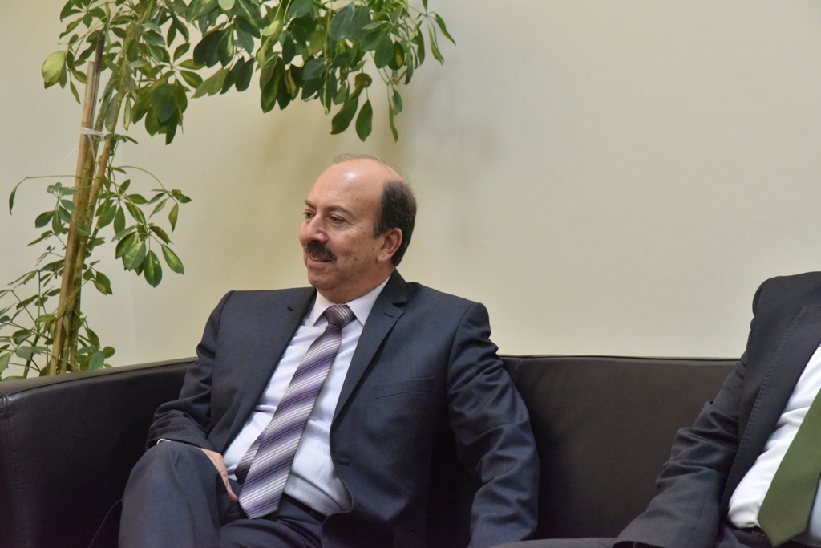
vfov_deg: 11.4
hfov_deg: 17.1
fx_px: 2737
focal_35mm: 120
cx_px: 410
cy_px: 274
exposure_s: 1/125
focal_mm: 120
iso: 6400
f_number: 10
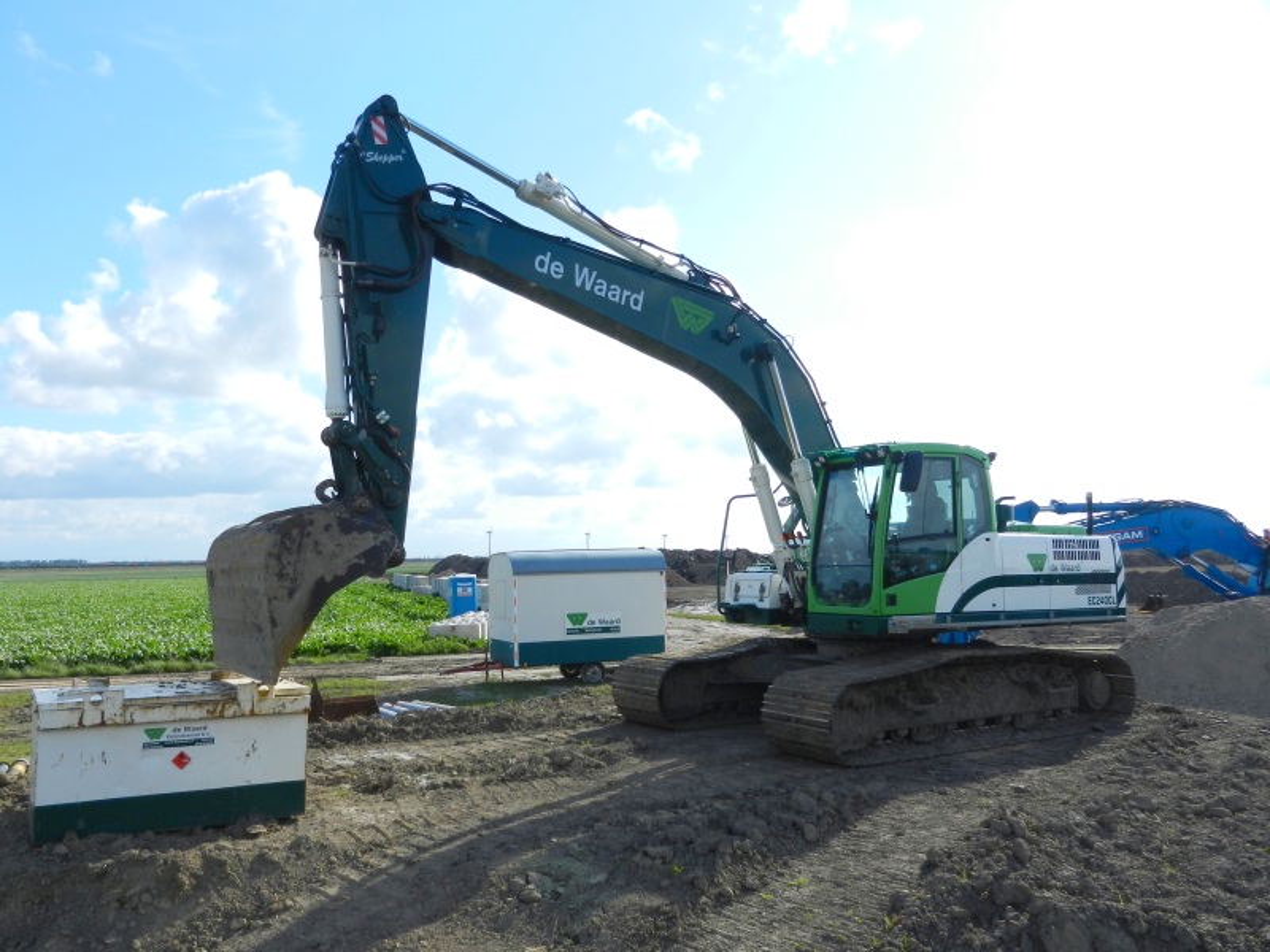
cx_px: 635
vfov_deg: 48.2
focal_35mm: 29
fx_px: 1064
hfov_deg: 61.7
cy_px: 476
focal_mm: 5.1
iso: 160
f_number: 3.6
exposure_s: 1/1250
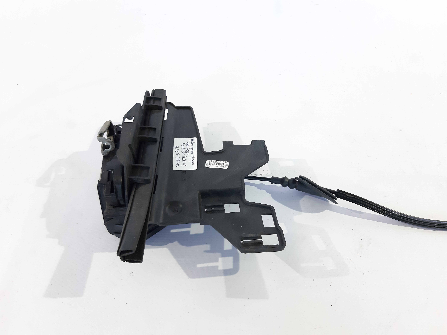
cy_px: 168
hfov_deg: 65.3
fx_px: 349
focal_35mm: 27
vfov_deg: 51.4
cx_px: 224
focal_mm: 3.93
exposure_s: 1/50
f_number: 1.7
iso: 200
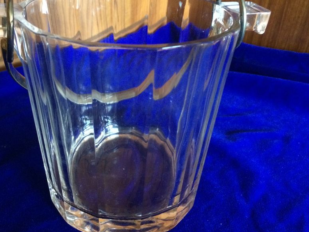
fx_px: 313
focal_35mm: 35
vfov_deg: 40.7
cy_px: 116
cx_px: 135
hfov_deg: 52.5
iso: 320
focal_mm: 4.12
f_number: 2.2
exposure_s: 1/15
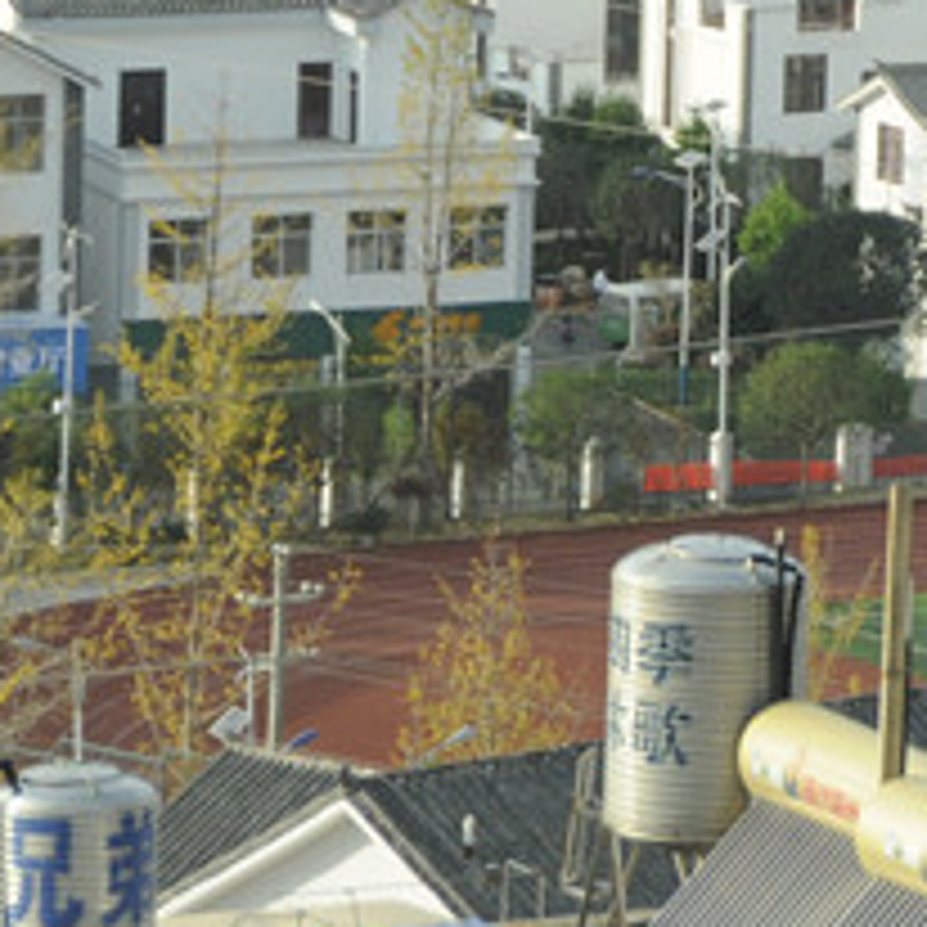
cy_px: -79
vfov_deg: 4.5
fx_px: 11786
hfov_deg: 4.5
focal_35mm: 389
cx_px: 1516
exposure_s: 1/1000
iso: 640
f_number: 5
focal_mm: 70
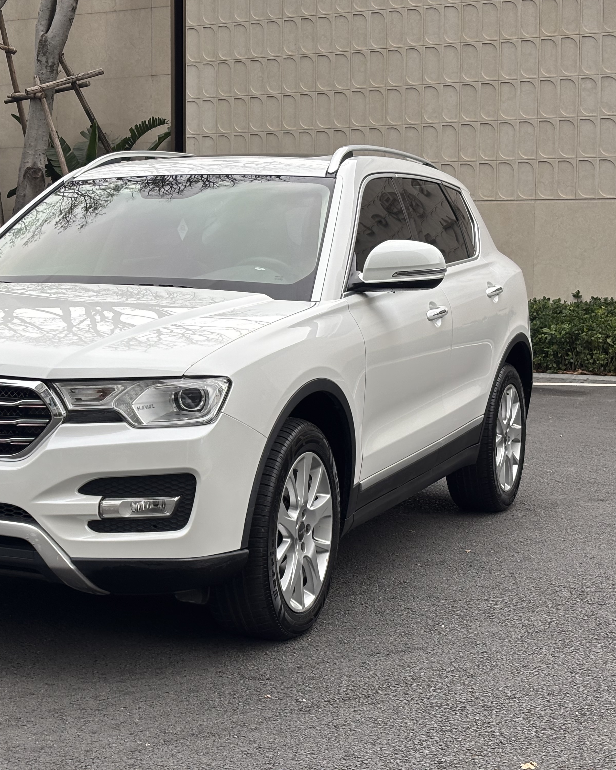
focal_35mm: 68
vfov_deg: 27.9
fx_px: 1550
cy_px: 383
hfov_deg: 22.1
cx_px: 107
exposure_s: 1/396
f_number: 1.6
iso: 32
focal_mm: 5.96
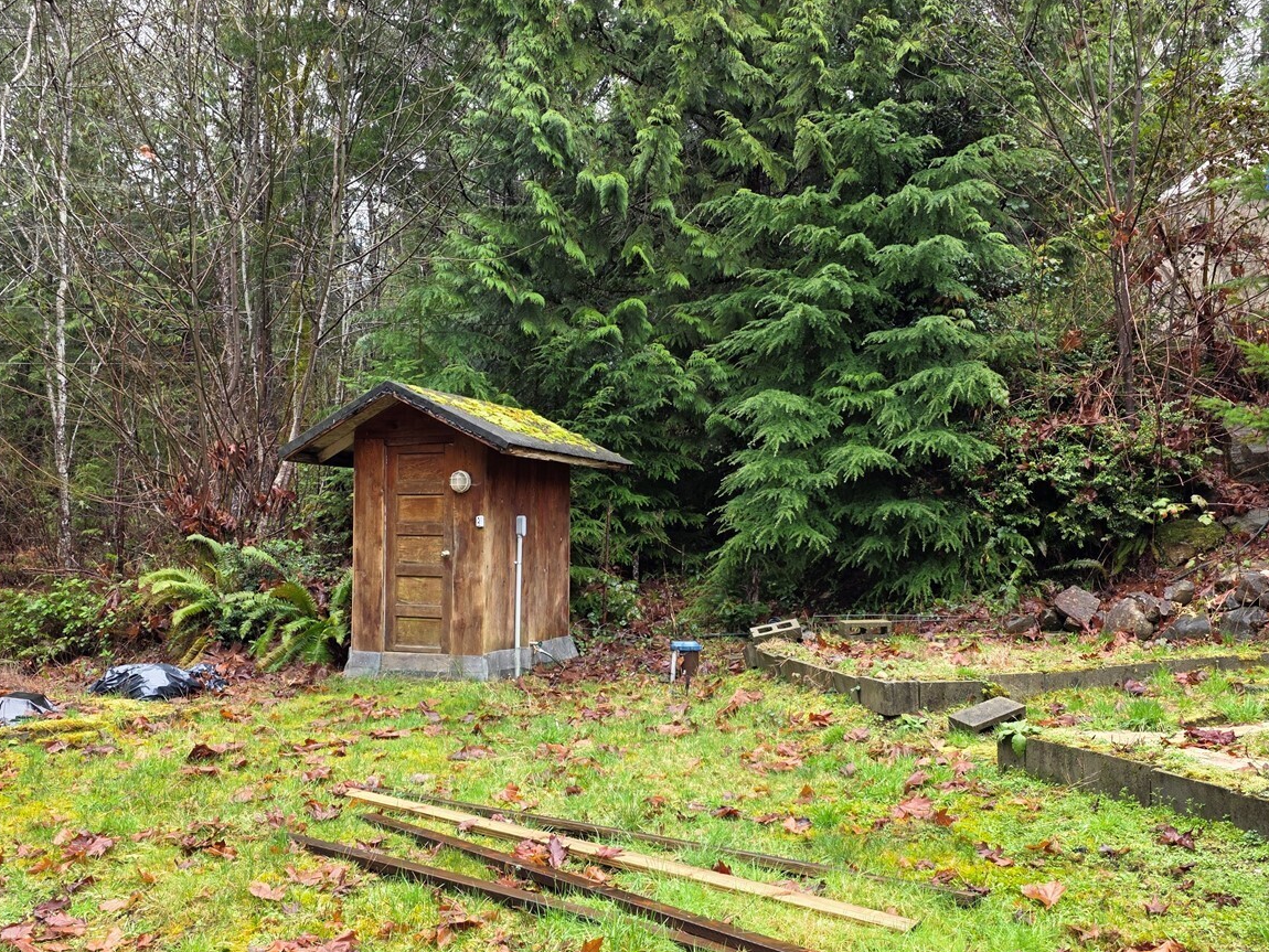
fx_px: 1173
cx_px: 605
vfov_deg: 44.1
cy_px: 534
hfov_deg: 56.8
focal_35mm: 32
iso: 80
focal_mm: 6.3
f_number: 1.7
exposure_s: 1/180
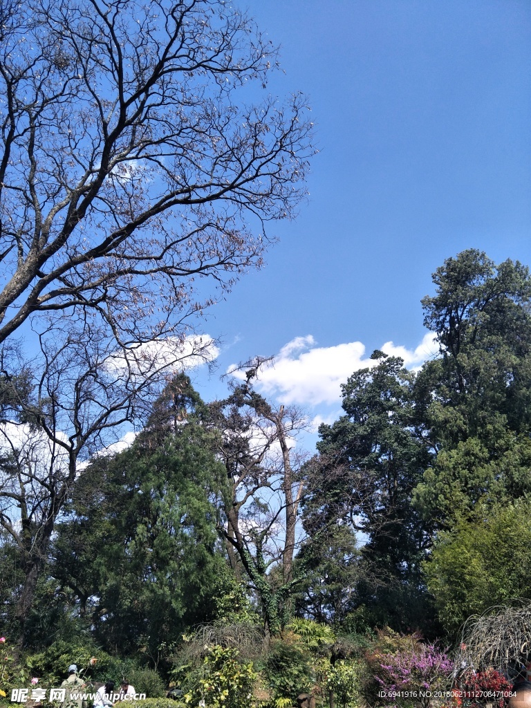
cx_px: 266
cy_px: 354
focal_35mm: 24
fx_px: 491
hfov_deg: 56.8
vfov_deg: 71.6
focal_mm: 4.1
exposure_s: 1/1046
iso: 33
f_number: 1.7
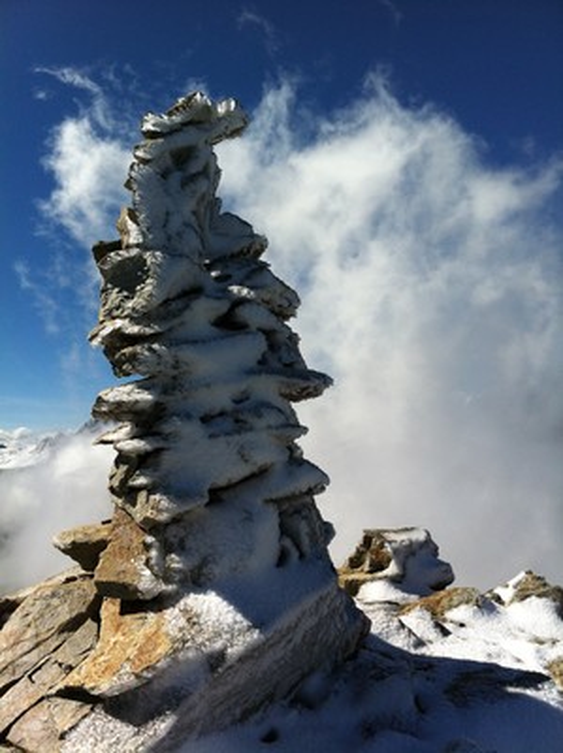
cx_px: 282
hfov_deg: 40.6
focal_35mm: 35
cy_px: 376
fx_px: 761
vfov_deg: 52.7
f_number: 2.8
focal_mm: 3.85
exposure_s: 1/2742
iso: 80
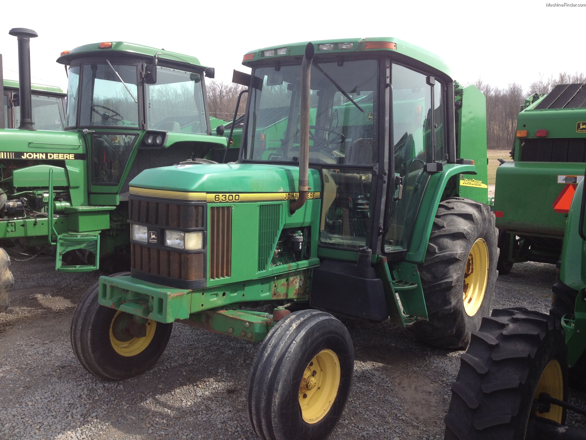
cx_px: 293
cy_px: 220
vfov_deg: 40.7
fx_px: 593
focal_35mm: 35
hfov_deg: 52.6
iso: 50
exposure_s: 1/699
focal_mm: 4.28
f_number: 2.4
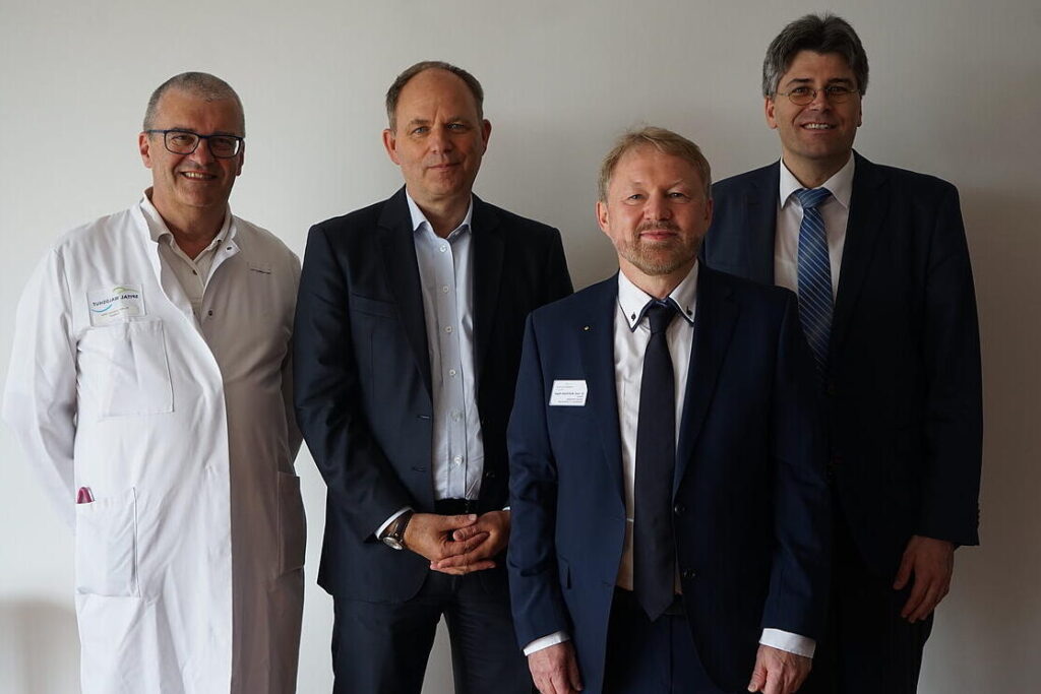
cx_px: 520
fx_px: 1244
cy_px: 347
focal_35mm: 43
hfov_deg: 45.4
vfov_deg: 31.2
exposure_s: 1/125
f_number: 4
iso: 500
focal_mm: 43
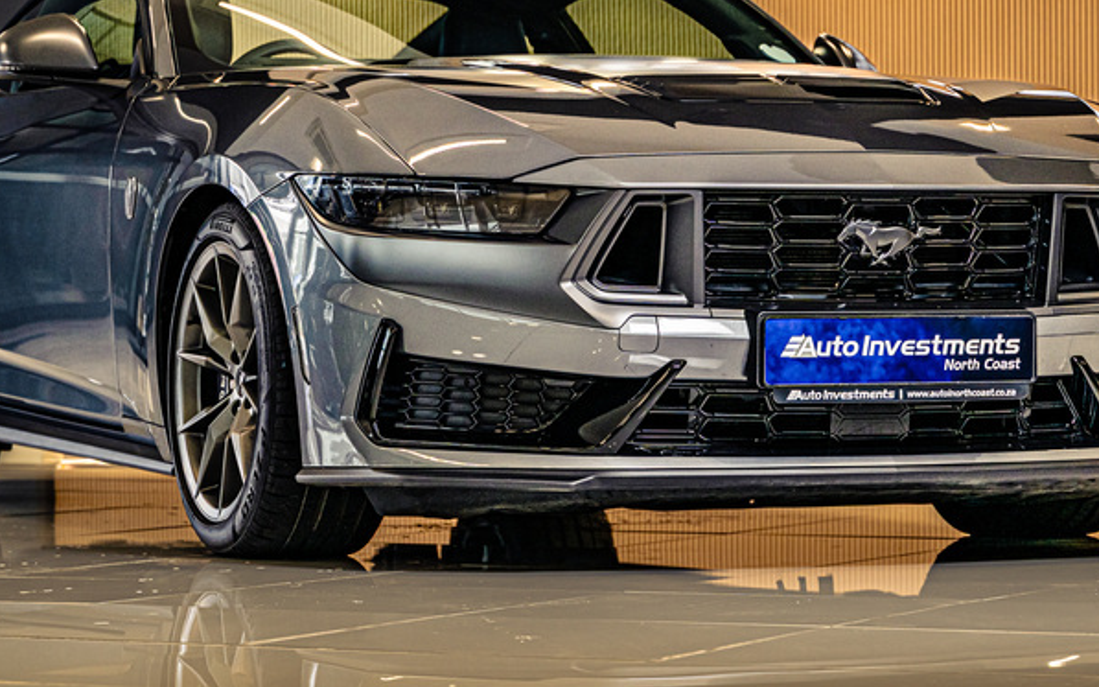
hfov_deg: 15.9
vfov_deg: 10.0
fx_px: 3923
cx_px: 550
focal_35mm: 131
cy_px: 138
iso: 250
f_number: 4.5
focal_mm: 75
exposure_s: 1/100
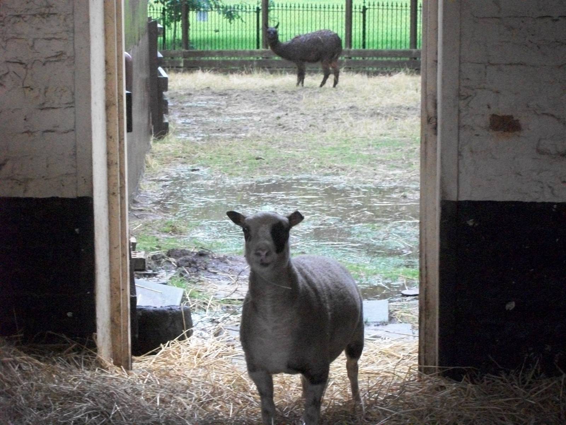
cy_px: 212
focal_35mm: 96
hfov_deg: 20.4
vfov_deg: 15.4
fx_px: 1570
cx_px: 283
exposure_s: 1/25
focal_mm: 17.1
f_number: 5.2
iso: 800
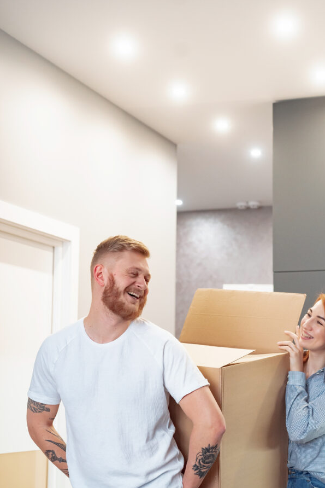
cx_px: 187
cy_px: 262
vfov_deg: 28.4
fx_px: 961
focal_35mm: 71
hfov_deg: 19.2
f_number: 3.5
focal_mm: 55
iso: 2000
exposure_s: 1/125
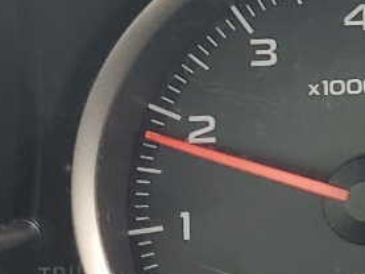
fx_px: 1582
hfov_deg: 12.4
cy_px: -45
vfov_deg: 9.8
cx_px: 582
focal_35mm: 150
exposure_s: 1/145
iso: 50
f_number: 1.5
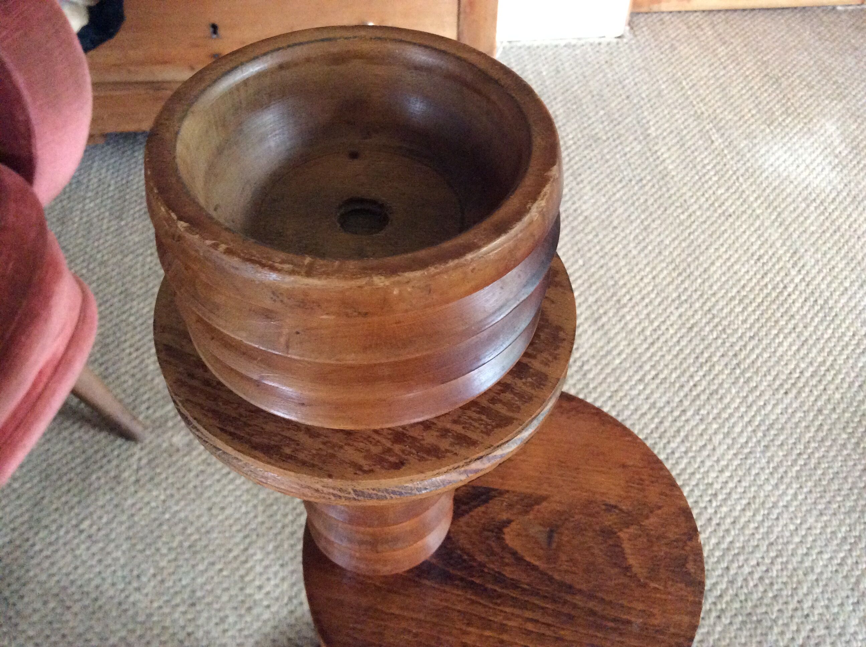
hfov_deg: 56.9
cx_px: 433
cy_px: 324
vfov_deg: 44.1
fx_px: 799
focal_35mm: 32
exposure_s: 1/25
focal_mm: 3.3
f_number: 2.4
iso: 320
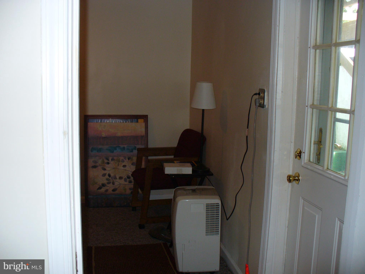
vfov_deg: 38.7
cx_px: 182
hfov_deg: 50.1
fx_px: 390
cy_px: 137
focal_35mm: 37
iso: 100
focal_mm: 6.1
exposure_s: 1/30
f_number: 2.8
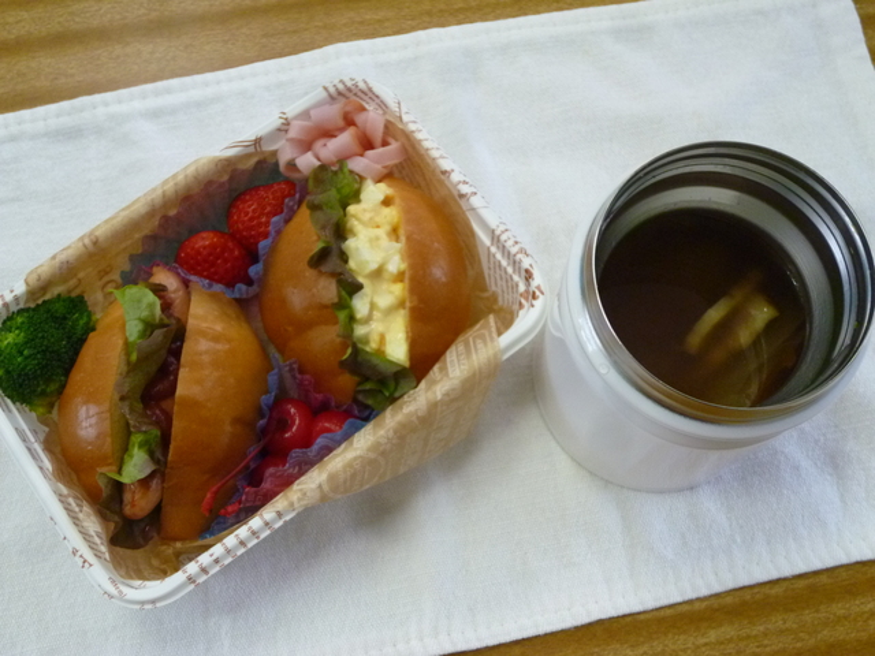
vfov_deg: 36.8
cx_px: 438
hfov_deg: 47.9
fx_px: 986
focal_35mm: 39
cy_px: 328
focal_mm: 7
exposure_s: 1/60
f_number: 3.2
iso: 320
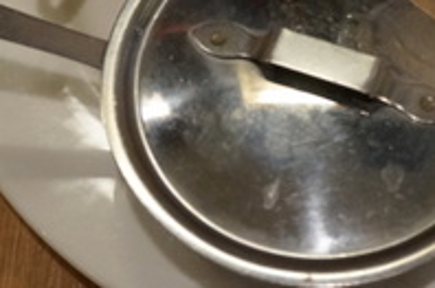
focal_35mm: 97
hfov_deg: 20.8
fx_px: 1169
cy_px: -69
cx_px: 352
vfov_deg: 13.6
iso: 1600
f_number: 4
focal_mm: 20
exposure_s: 1/60
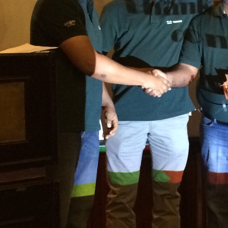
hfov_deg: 16.9
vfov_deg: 17.0
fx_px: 760
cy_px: 72
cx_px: 191
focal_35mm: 102
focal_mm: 4.15
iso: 320
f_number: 2.2
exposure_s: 1/20
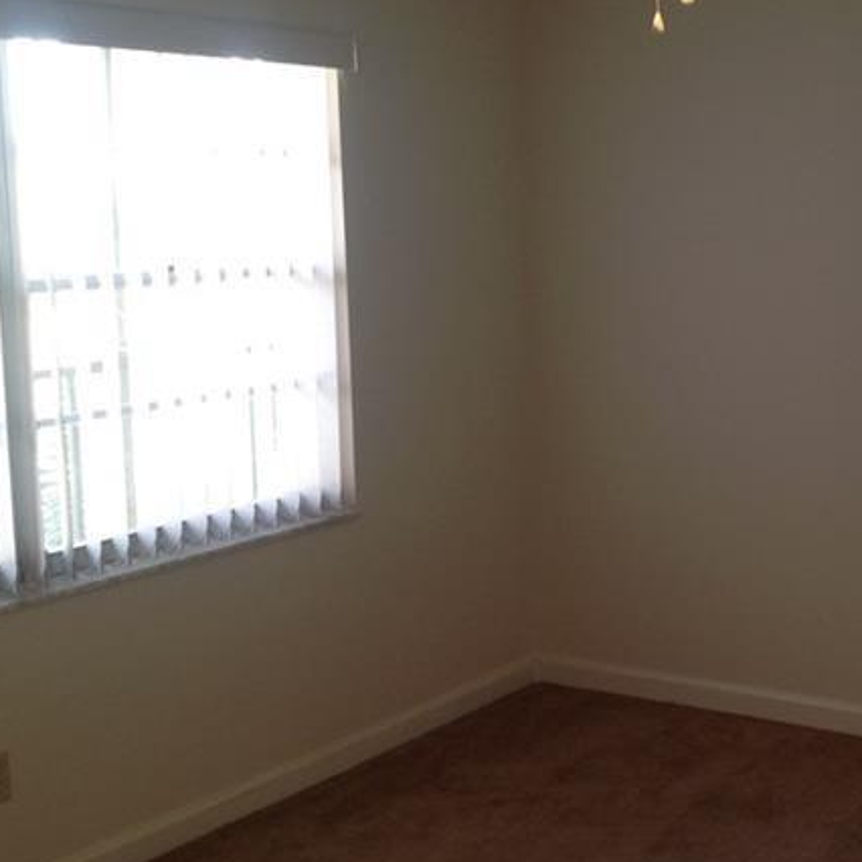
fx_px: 1634
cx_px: 769
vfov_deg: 29.5
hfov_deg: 28.5
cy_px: 392
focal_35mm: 58
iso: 50
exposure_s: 1/24
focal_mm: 4.28
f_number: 2.4
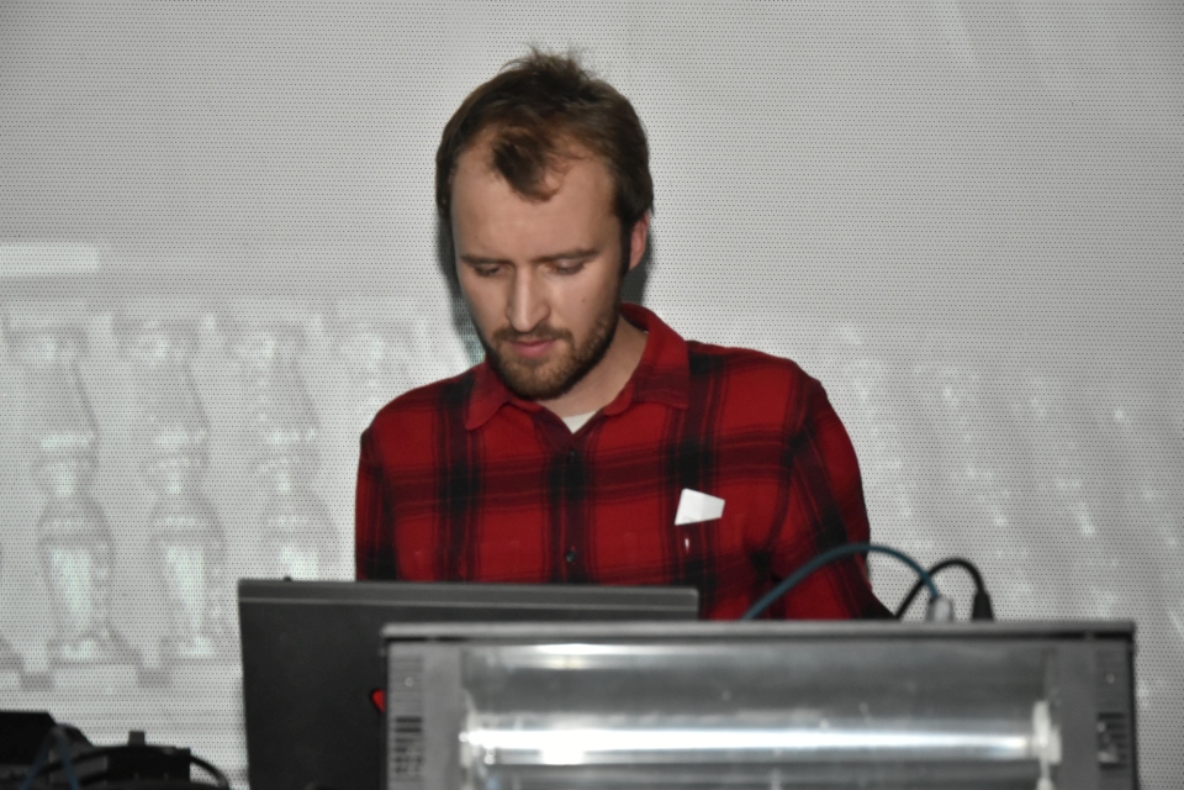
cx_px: 592
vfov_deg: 12.2
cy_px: 395
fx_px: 3700
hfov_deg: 18.2
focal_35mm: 112
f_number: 5.3
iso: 3200
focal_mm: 75
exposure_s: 1/60
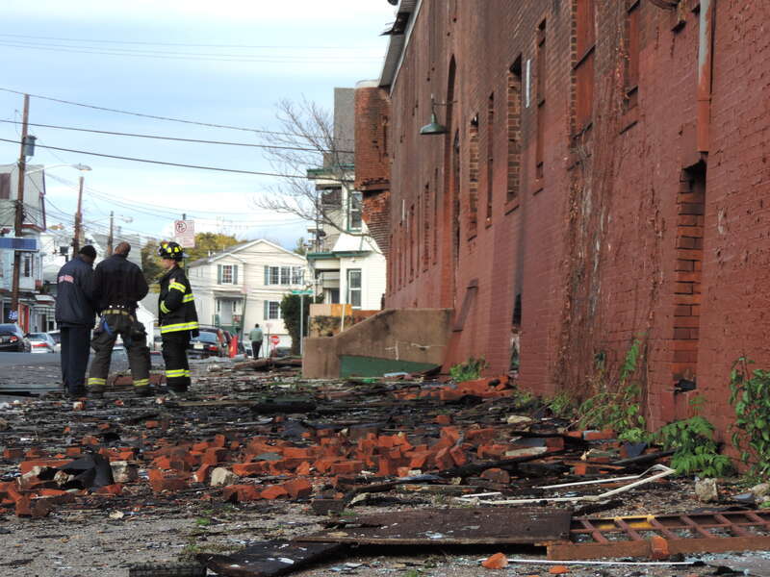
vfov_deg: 11.0
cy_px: 288
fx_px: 3003
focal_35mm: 135
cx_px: 385
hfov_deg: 14.6
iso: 80
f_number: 4.3
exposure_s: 1/200
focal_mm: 24
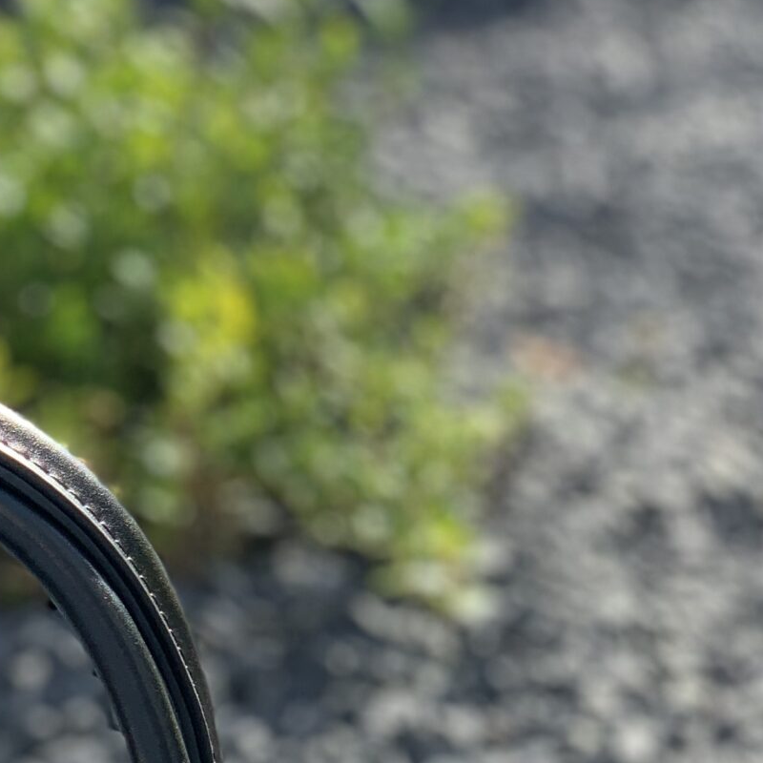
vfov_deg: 11.5
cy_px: 1039
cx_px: -13
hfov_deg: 11.7
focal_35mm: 147
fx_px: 3666
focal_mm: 6
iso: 16
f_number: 2.4
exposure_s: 1/182
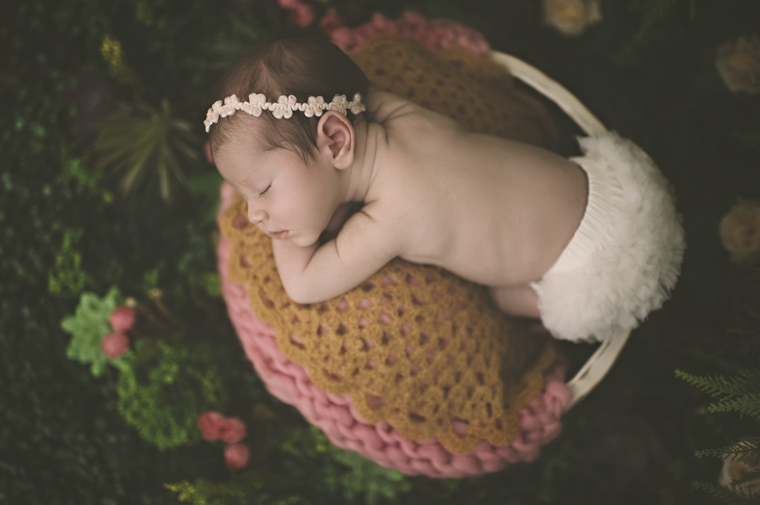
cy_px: 252
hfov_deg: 54.5
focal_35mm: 35
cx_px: 380
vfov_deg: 37.8
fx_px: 738
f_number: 1.4
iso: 200
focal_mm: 35
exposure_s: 1/200
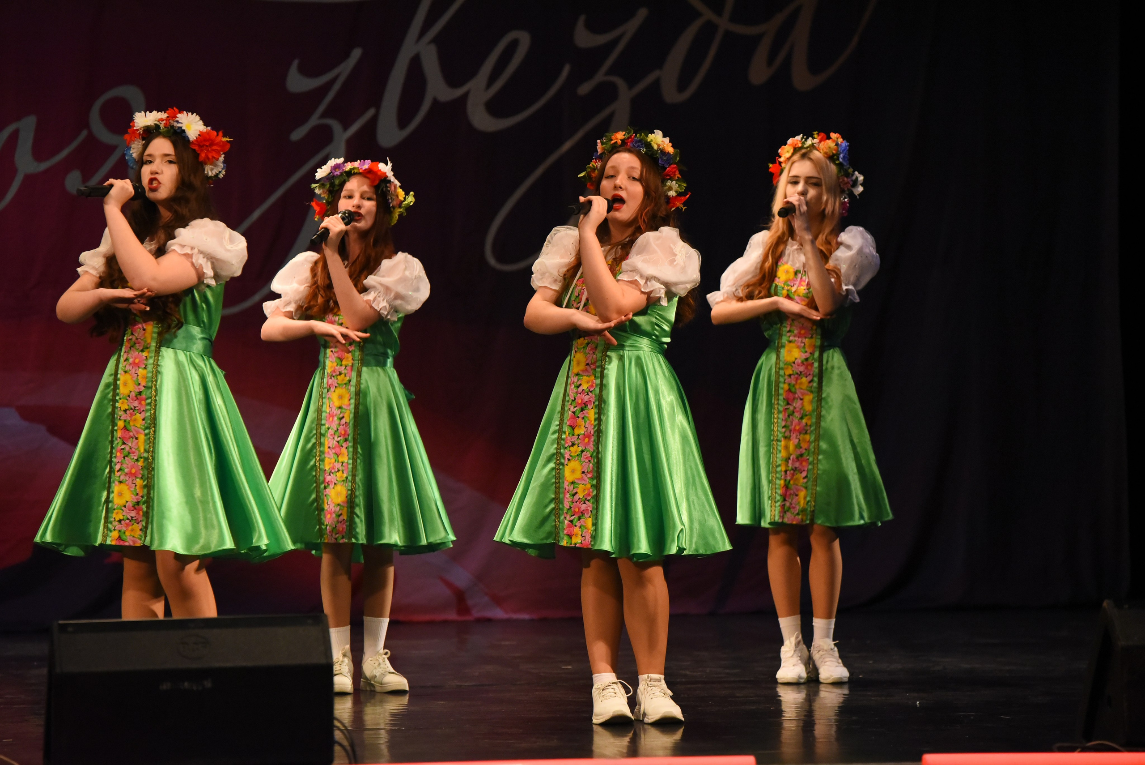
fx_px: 5568
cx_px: 572
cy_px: 382
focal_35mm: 175
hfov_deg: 11.7
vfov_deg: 7.9
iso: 5000
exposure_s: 1/640
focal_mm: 175
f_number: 3.5
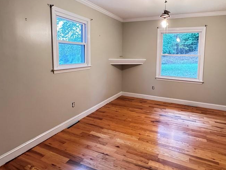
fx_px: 144
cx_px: 130
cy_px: 68
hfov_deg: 75.9
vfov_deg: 60.6
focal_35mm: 22
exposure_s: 1/60
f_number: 2.2
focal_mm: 2.22
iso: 1000
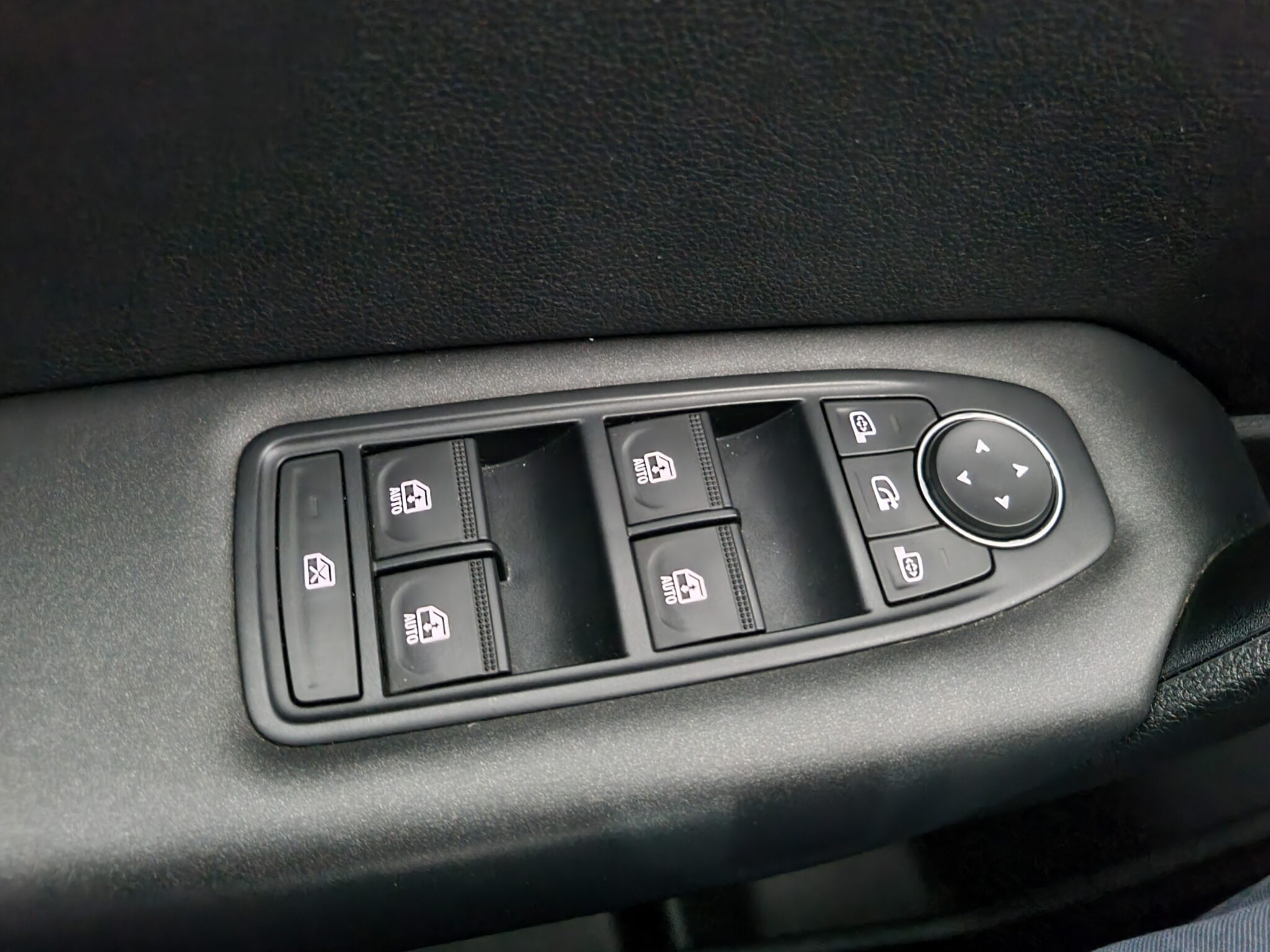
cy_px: 476
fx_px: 954
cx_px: 635
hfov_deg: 67.3
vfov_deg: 53.1
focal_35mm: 26
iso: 2500
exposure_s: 1/6
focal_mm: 5.4
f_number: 1.8
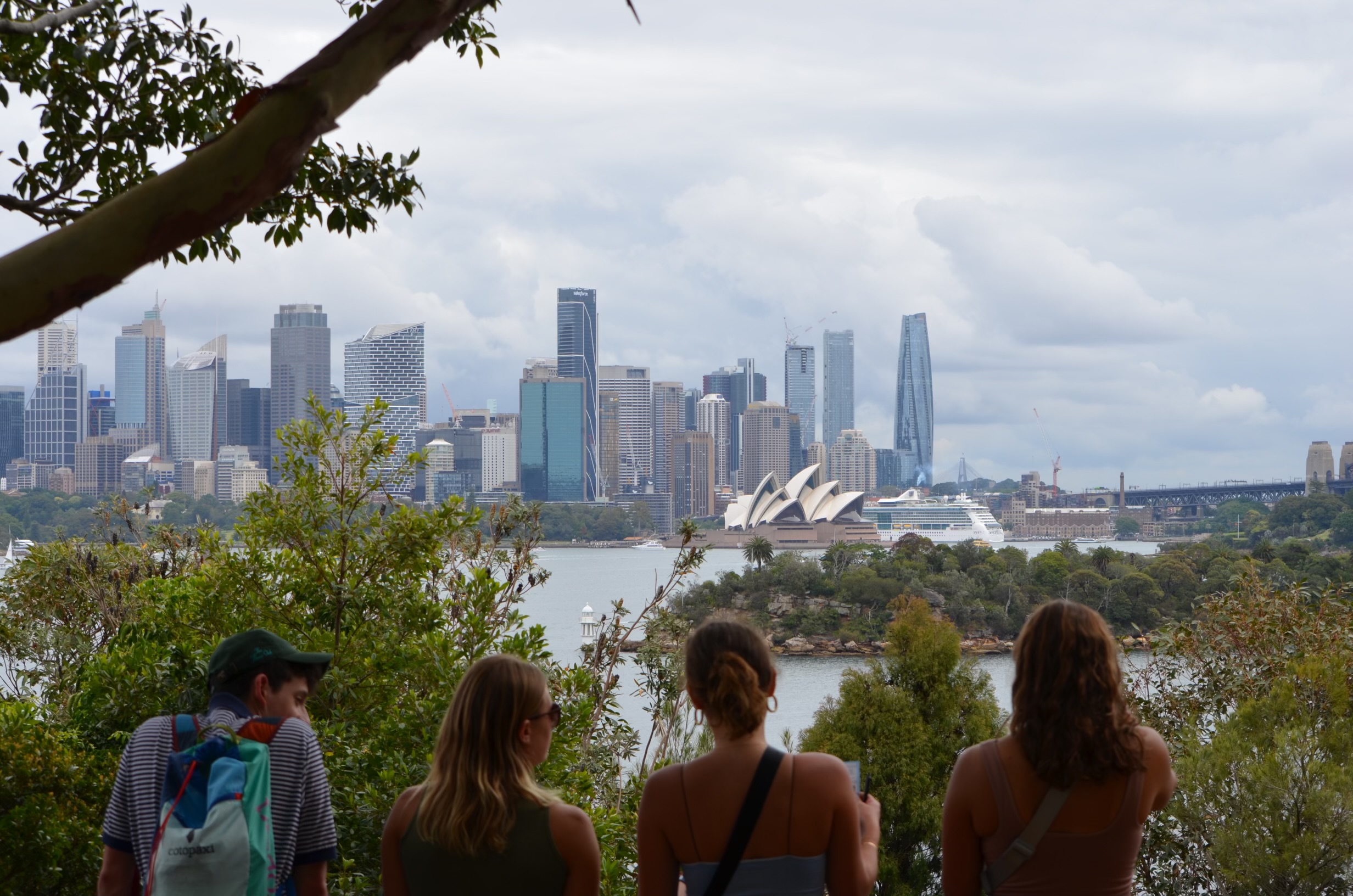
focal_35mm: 82
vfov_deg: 16.5
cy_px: 448
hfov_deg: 24.7
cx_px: 676
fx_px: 3094
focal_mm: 55
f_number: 8
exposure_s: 1/250
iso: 100
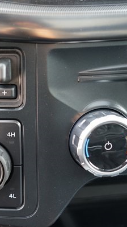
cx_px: -7
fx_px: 474
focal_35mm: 79
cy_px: 116
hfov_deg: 14.9
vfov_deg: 26.9
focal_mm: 47
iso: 800
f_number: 4
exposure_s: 1/60
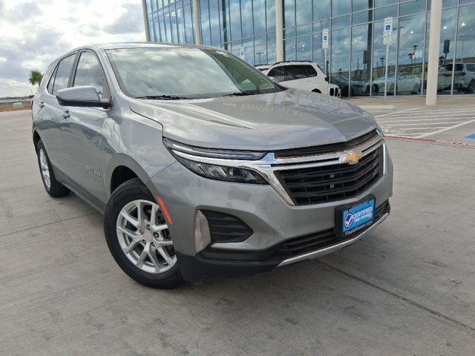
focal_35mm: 26
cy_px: 178
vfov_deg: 53.1
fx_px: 357
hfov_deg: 67.3
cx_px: 238
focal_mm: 3.98
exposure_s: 1/750
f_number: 1.8
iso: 25
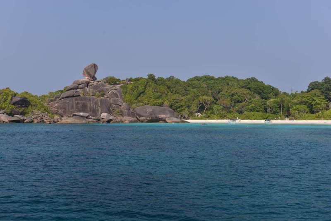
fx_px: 386
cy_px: 110
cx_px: 166
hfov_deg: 46.4
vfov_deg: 31.9
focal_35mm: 42
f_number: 6.3
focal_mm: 42
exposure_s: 1/160
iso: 100
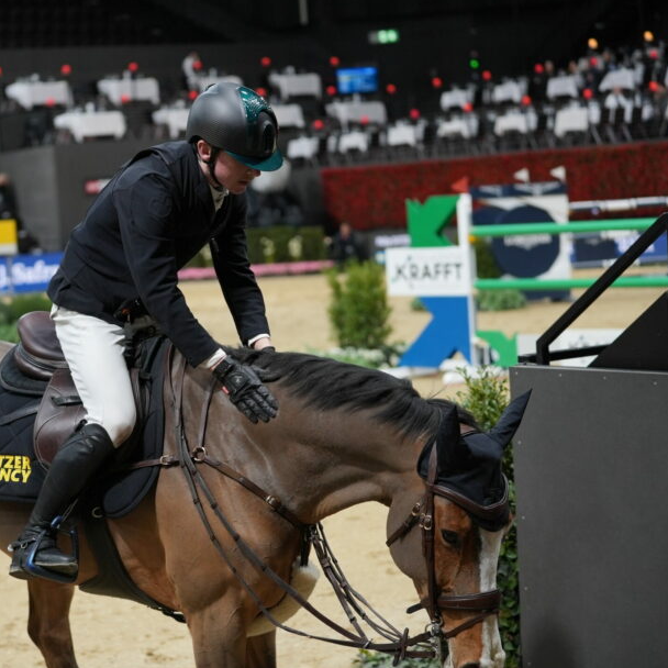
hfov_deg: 19.2
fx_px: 1965
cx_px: 170
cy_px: 332
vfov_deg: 19.3
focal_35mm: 90
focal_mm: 70
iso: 1250
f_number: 2.8
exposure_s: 1/500
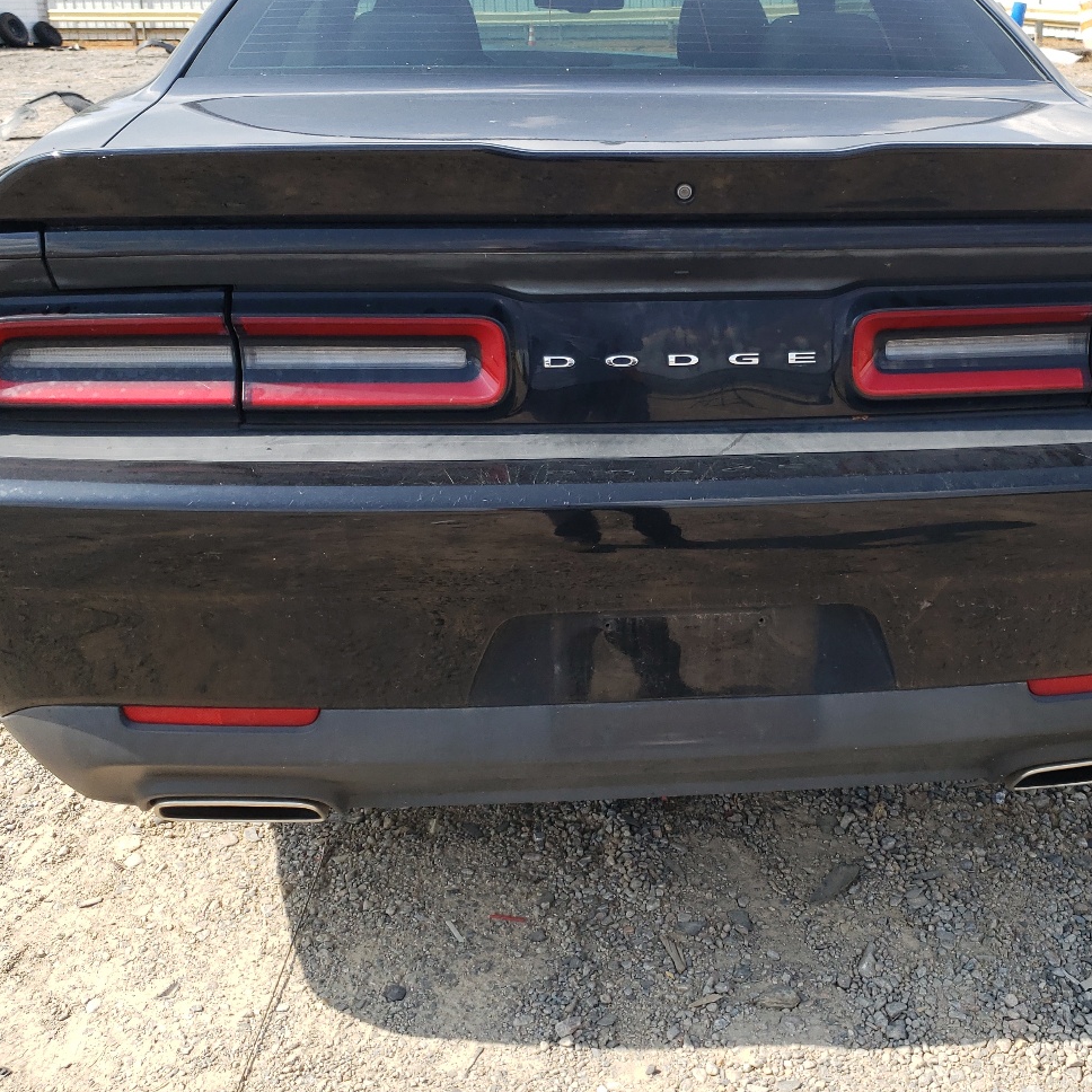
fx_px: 1356
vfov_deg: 43.6
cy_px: 421
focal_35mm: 38
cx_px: 684
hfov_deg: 43.5
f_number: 1.5
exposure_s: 1/1429
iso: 50
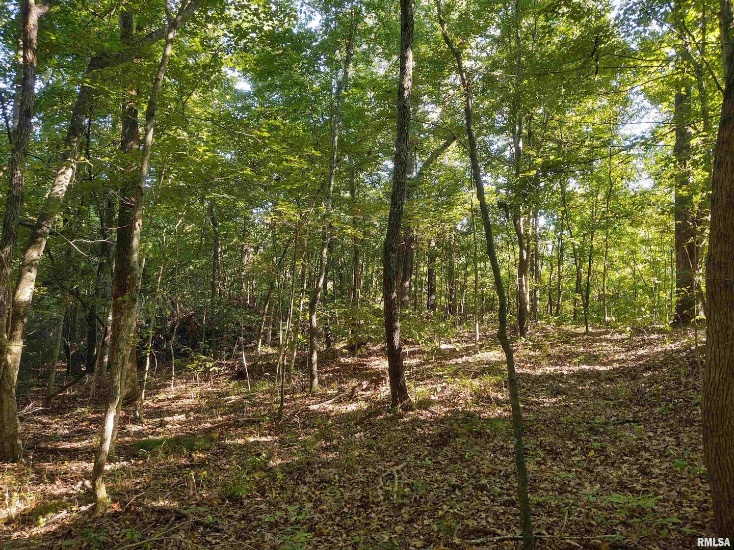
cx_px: 367
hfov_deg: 65.3
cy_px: 275
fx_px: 573
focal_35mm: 27
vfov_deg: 51.4
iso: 100
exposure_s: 1/100
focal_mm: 4.75
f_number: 1.7
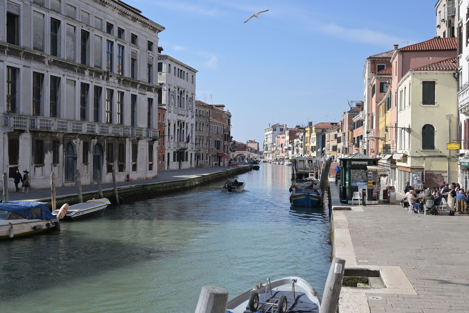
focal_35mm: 45
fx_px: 586
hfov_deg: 43.6
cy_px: 156
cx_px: 234
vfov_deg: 29.9
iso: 360
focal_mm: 30
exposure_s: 1/4000
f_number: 4
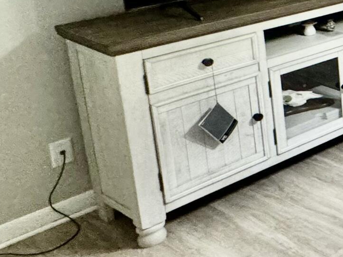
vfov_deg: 23.2
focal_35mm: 58
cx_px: 696
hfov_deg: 18.9
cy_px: -49
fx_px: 575
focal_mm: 2.22
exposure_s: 1/60
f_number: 2.2
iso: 500
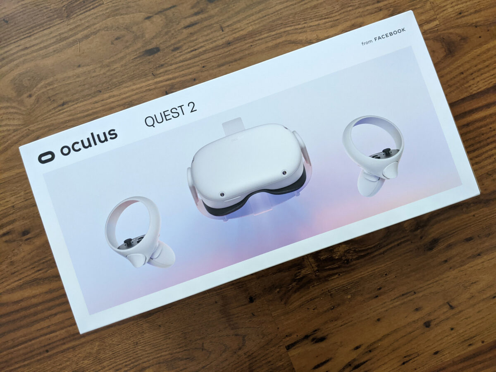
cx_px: 248
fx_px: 387
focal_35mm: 27
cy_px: 186
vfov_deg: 51.4
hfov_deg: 65.3
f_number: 1.8
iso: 938
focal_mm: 4.44
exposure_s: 1/65.9
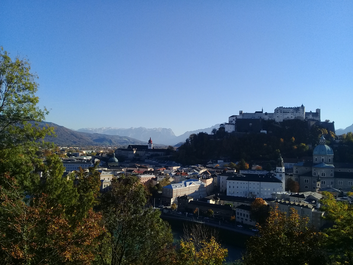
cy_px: 132
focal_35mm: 31
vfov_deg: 45.4
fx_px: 316
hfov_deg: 58.4
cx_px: 176
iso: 50
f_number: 2.2
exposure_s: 1/1302
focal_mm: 3.3
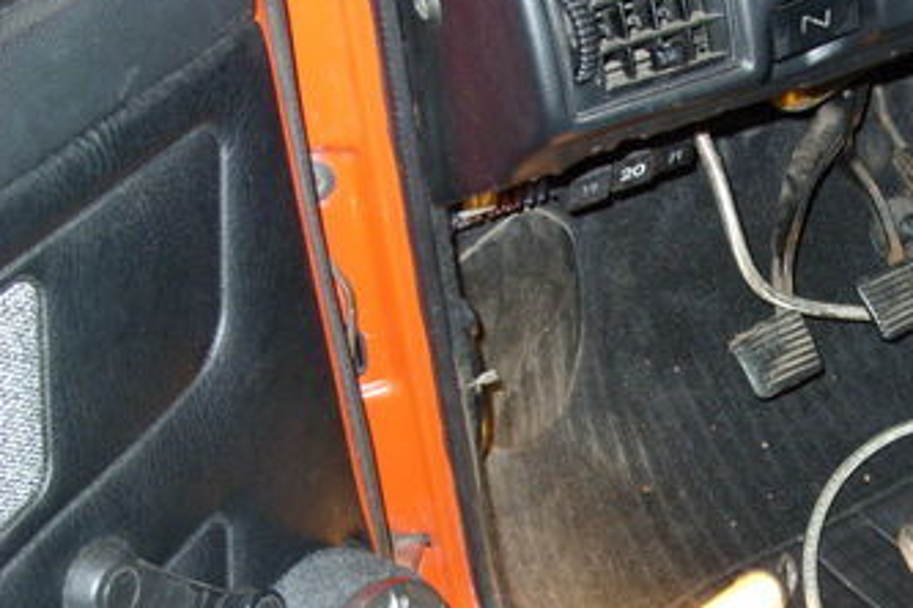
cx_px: 869
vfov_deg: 17.7
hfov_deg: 25.6
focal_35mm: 76
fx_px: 1927
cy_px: 550
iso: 200
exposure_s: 1/30
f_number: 2.8
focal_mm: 6.3
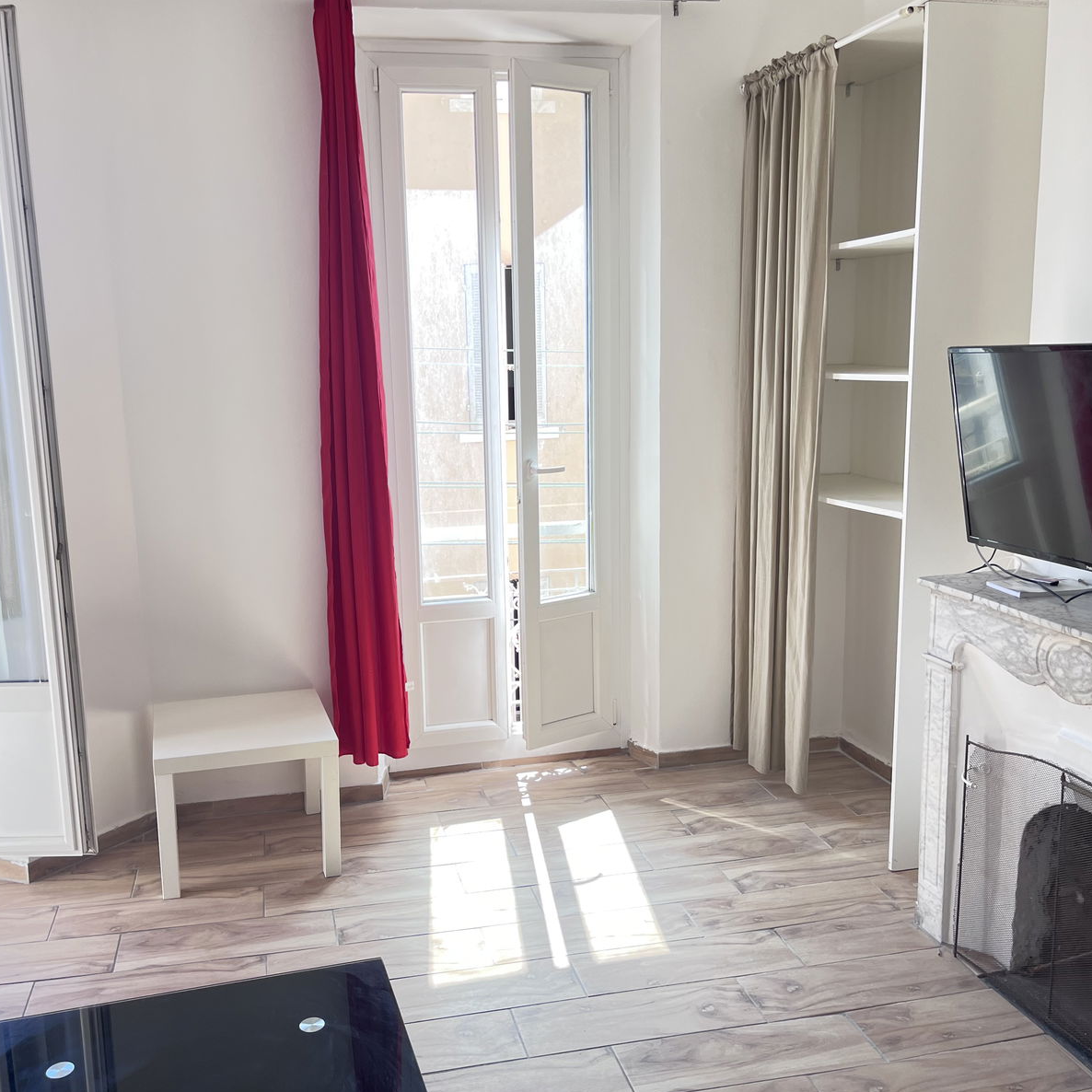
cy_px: 544
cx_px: 493
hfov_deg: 52.4
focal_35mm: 31
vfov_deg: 52.5
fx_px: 1106
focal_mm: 5.1
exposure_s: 1/138
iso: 64
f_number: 1.6
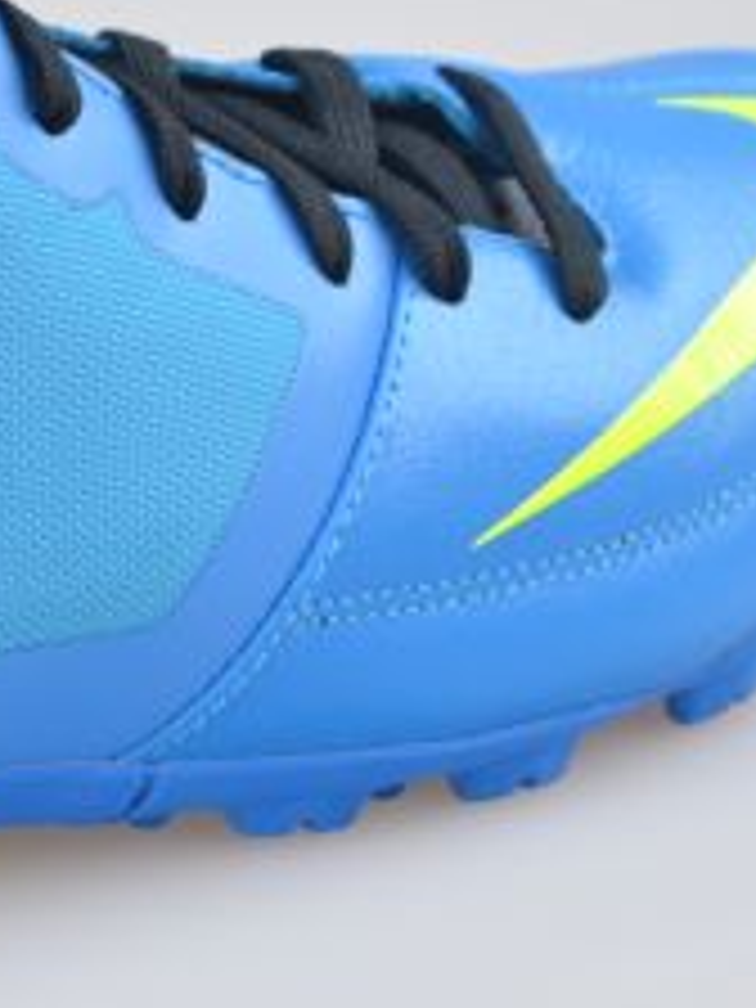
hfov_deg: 3.7
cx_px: -81
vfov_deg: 4.9
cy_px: 430
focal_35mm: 404
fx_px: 11773
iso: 100
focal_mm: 105
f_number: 8
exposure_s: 1/8
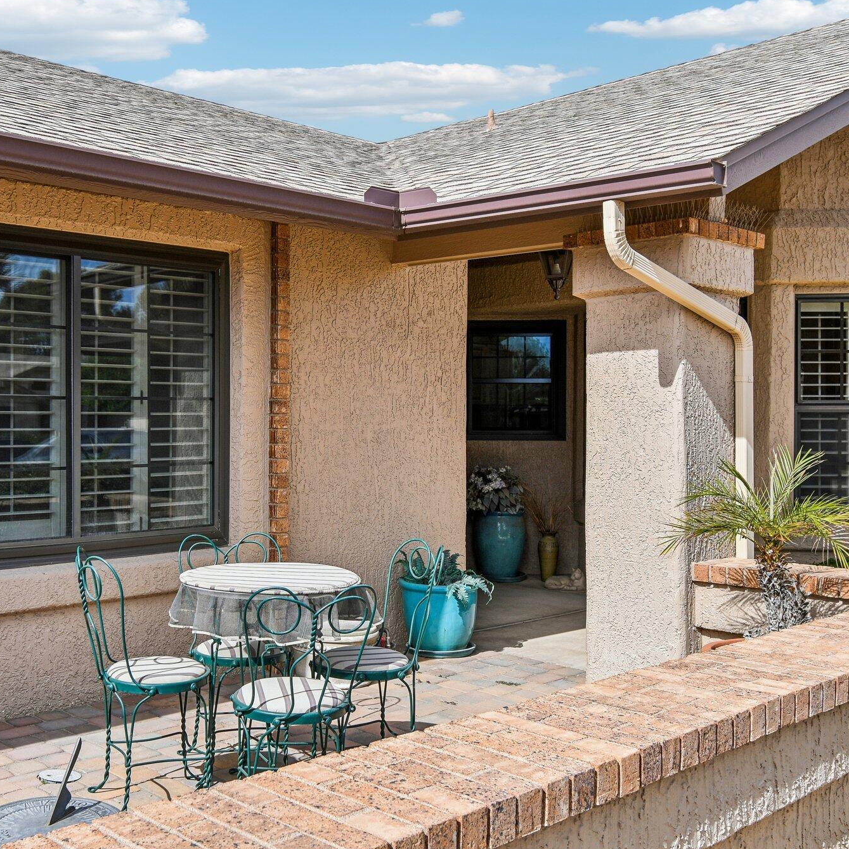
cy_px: 425
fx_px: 1082
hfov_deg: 42.4
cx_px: 298
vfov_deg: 42.8
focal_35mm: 39
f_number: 8
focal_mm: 20
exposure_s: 1/200
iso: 100
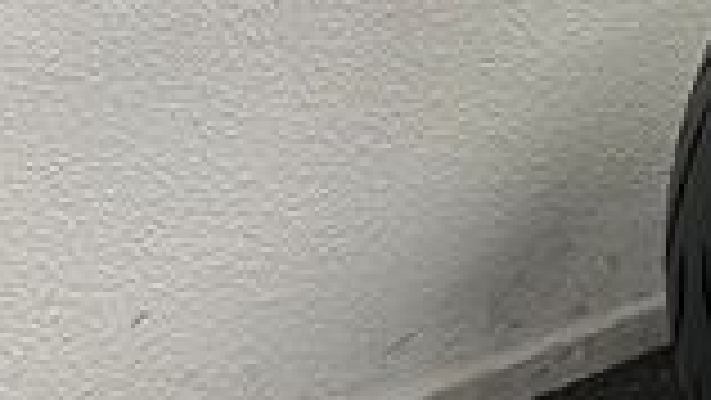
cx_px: 1251
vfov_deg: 10.1
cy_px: -283
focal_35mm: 115
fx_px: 2169
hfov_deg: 16.0
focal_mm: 5.1
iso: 64
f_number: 1.6
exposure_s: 1/50
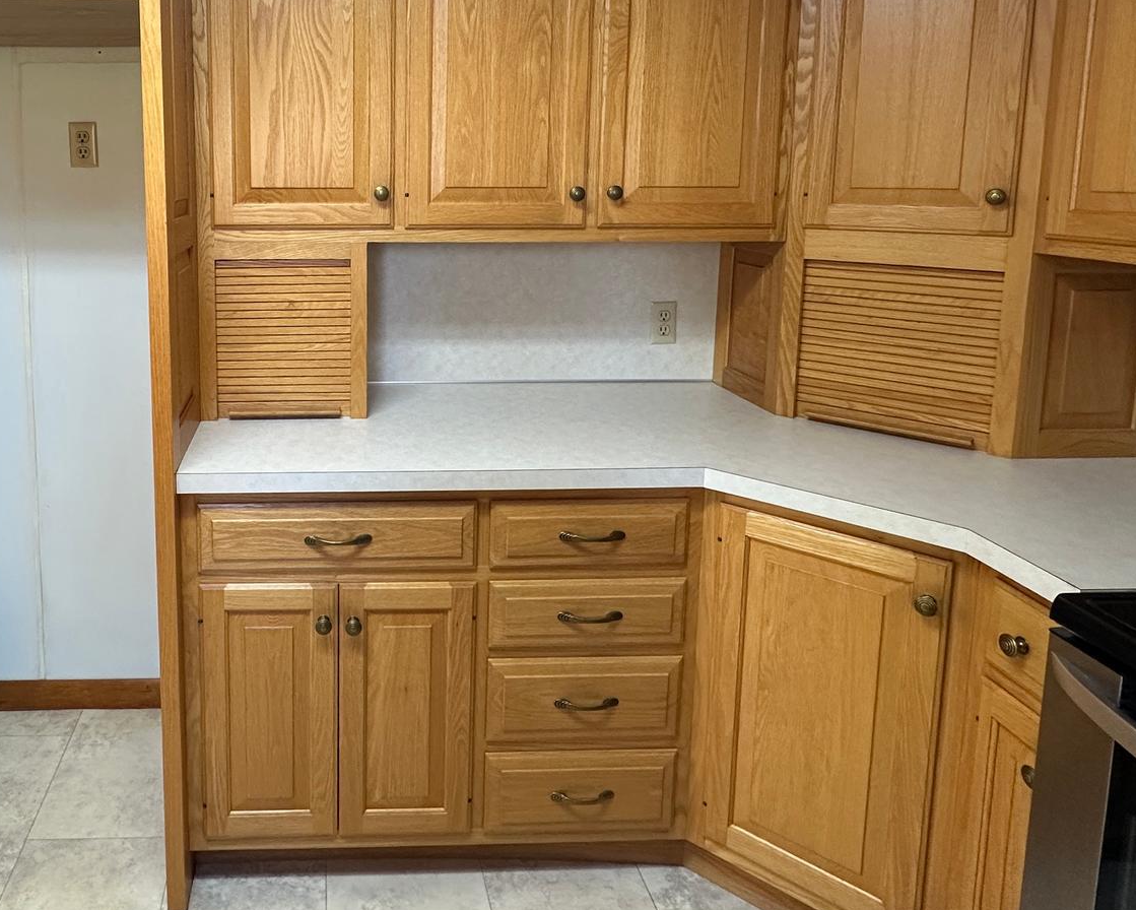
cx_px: 343
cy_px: 273
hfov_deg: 65.5
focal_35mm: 25
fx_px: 841
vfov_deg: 55.1
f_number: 2.2
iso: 200
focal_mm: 2.22
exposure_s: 1/60
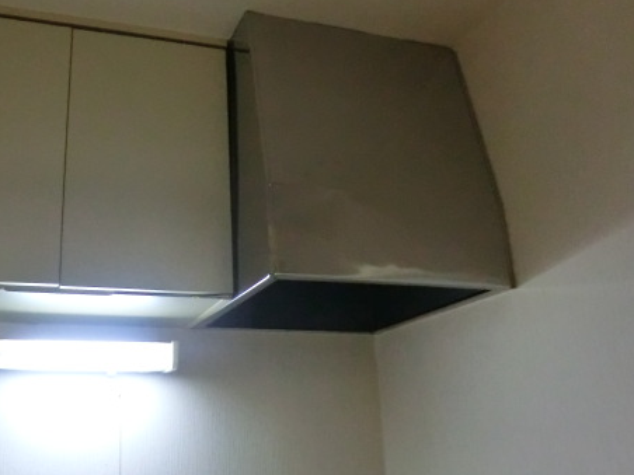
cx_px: 210
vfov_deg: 41.7
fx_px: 623
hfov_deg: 52.9
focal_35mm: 34
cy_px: 273
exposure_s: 1/60
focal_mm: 4.3
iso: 640
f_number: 3.2
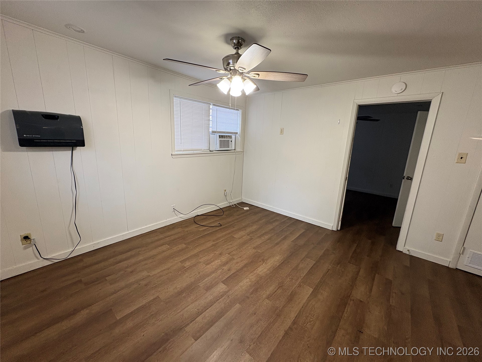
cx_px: 241
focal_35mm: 14
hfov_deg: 102.1
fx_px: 195
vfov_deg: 85.7
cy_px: 181
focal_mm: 2.22
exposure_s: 1/60
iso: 160
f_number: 2.2
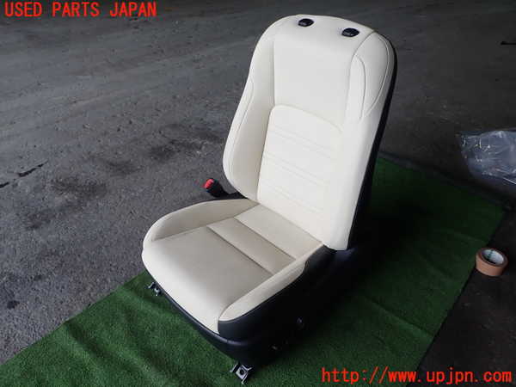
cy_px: 194
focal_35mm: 25
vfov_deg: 54.9
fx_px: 373
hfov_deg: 69.4
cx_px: 258
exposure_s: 1/100
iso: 100
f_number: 2.8
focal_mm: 4.5
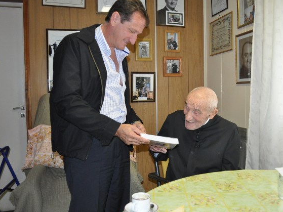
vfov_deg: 42.9
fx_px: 270
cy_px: 105
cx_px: 159
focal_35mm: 33
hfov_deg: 55.2
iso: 800
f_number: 3.8
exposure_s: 1/60
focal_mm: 20
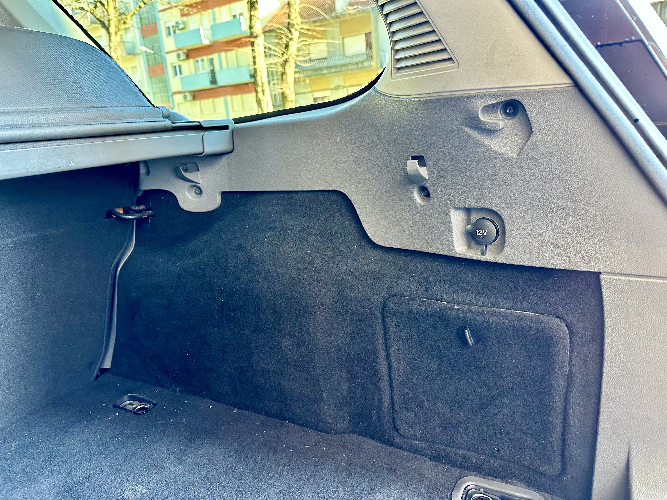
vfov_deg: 56.8
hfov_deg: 71.6
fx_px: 462
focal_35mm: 24
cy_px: 250
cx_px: 334
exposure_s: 1/60
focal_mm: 6.86
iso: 500
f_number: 1.78
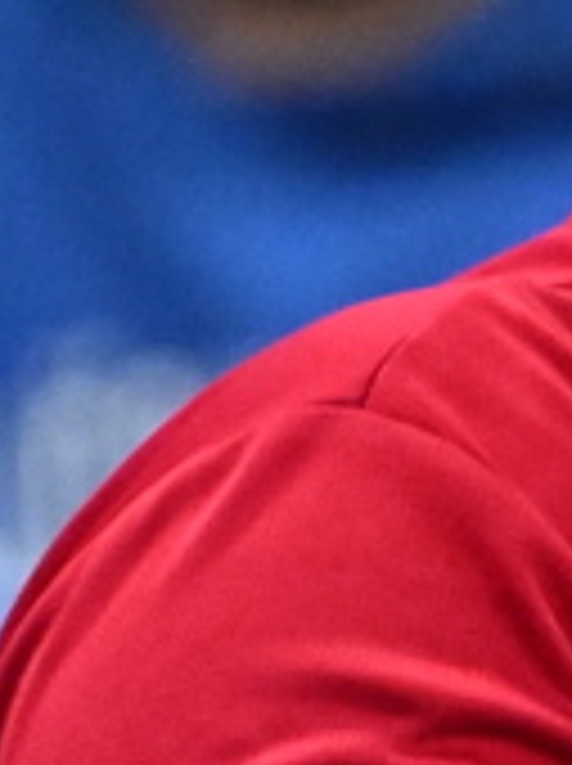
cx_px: 1414
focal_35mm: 3077
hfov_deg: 0.5
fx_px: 67964
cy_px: 490
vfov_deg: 0.6
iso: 4000
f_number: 4
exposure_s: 1/800
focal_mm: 400
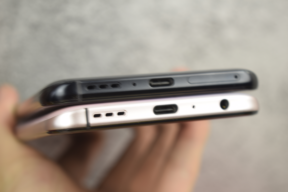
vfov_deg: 17.5
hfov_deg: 26.0
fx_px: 624
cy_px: 96
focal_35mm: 78
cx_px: 144
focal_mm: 52
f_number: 5.6
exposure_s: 1/10
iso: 100
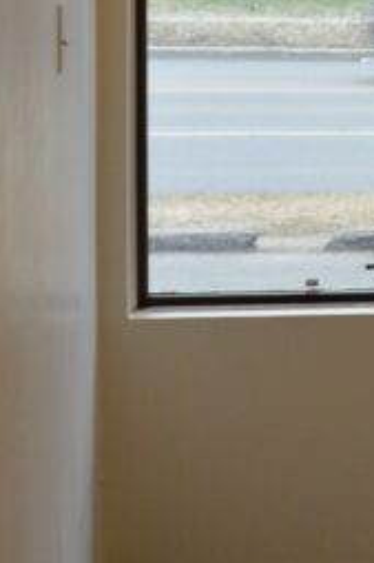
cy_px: -18
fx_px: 2528
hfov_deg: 8.2
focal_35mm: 162
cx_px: 657
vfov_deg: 12.5
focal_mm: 18
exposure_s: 1/60
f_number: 4
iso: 400
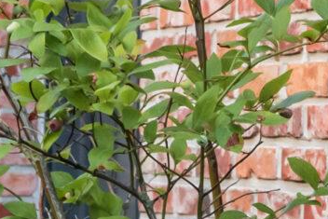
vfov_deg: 5.7
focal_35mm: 240
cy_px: -16
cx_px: 570
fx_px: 2187
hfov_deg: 8.3
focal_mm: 22
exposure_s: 1/250
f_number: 6.3
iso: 400
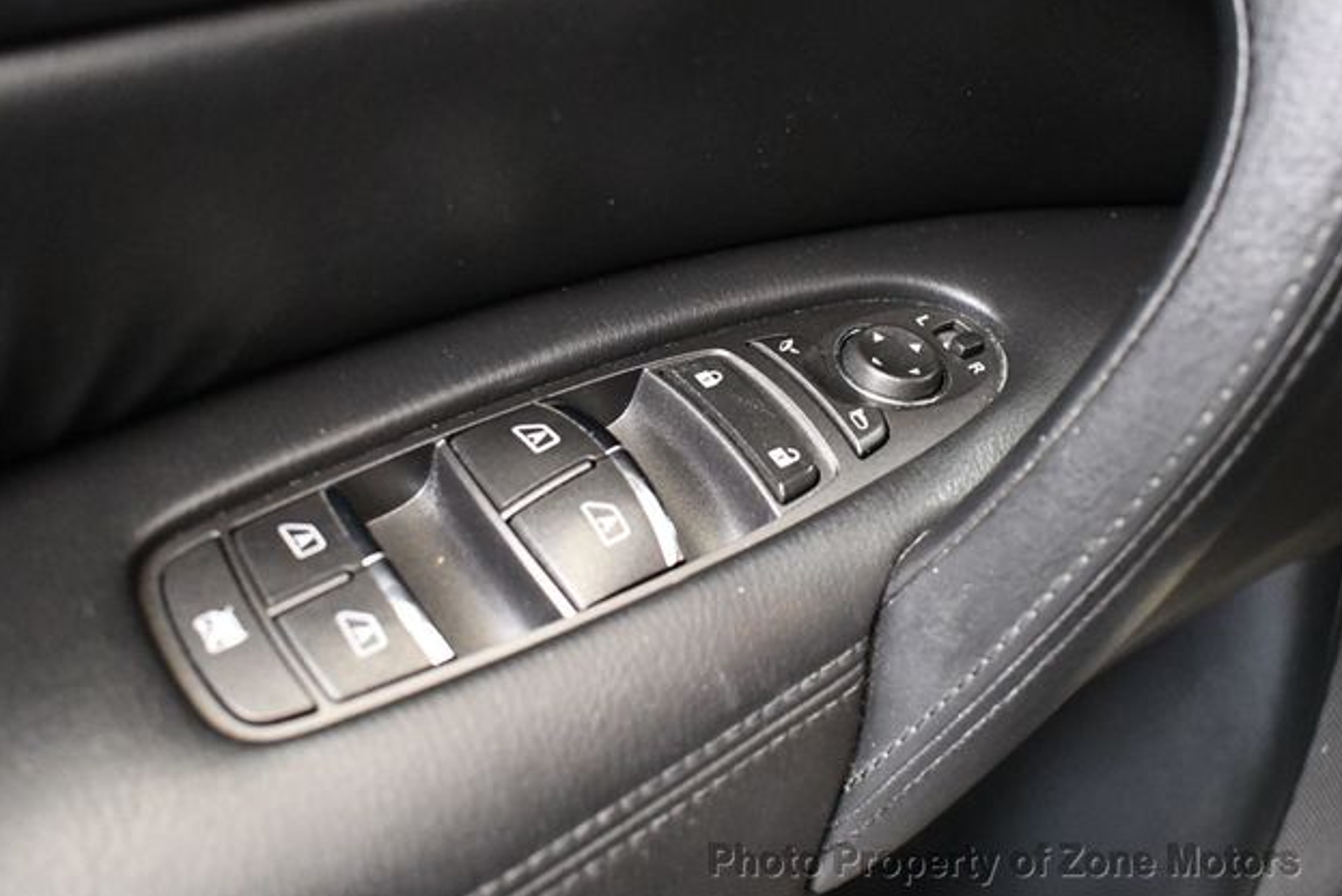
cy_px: 442
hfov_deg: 51.9
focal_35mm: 37
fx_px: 1380
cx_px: 683
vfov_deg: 36.0
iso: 6400
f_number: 3.5
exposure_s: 1/60
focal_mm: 18
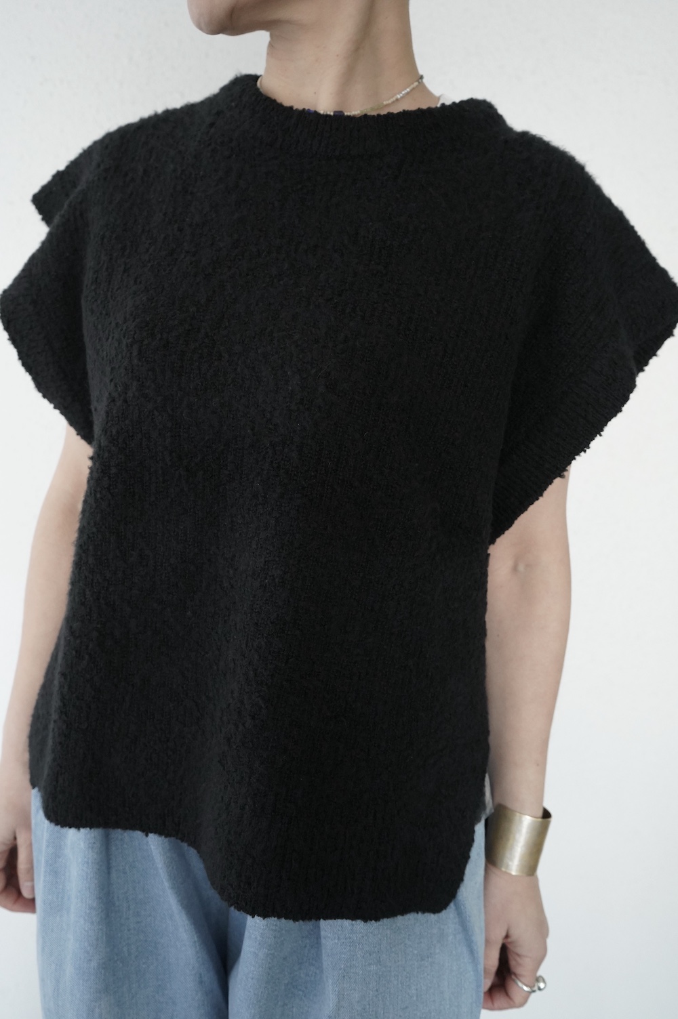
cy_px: 510
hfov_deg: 42.3
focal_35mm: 31
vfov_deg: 60.3
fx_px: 877
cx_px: 339
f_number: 5.6
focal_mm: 31
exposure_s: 1/160
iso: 5000
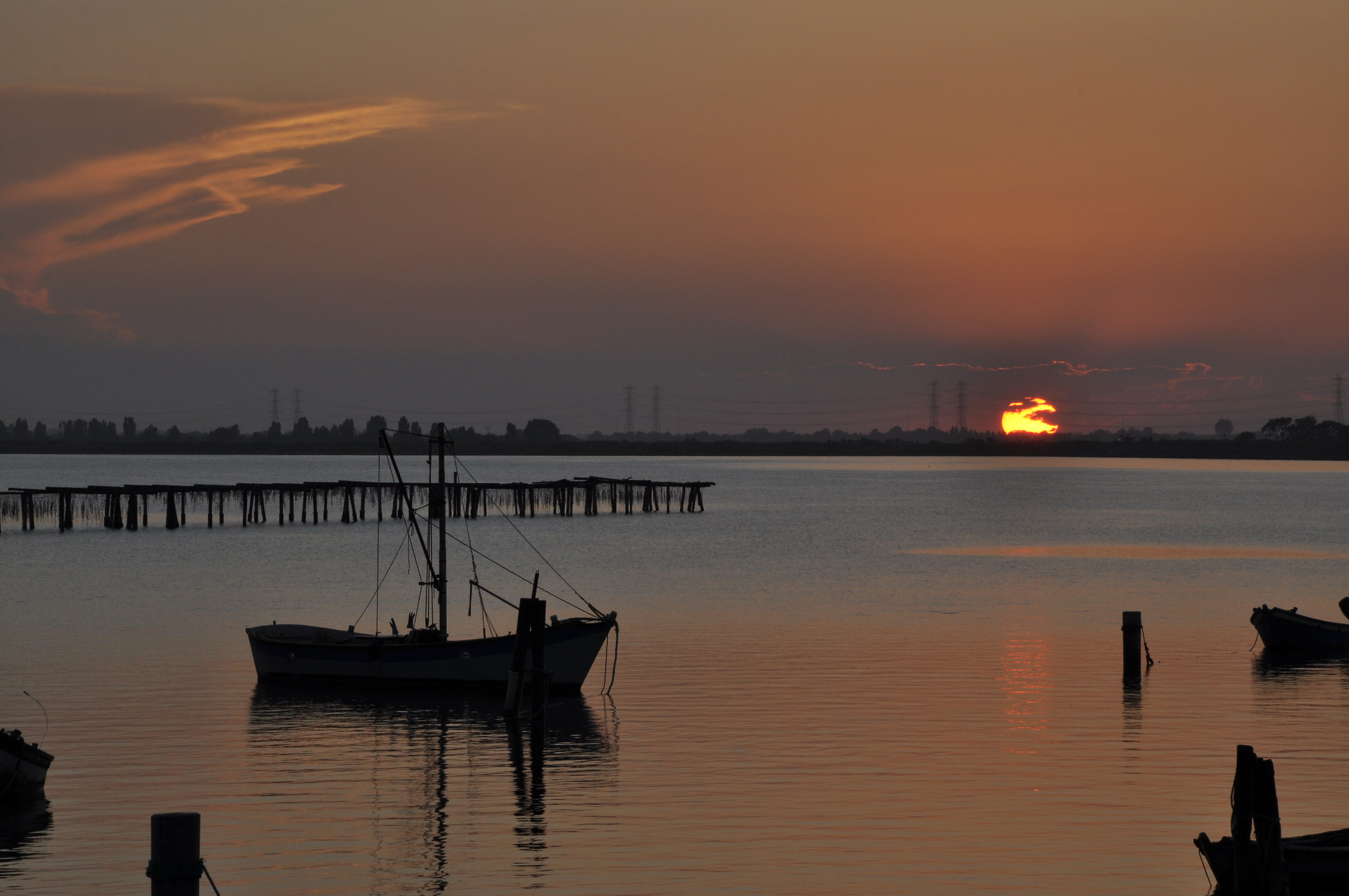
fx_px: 5895
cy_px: 448
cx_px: 674
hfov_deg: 13.1
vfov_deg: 8.7
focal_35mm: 158
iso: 200
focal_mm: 105
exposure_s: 1/60
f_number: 18
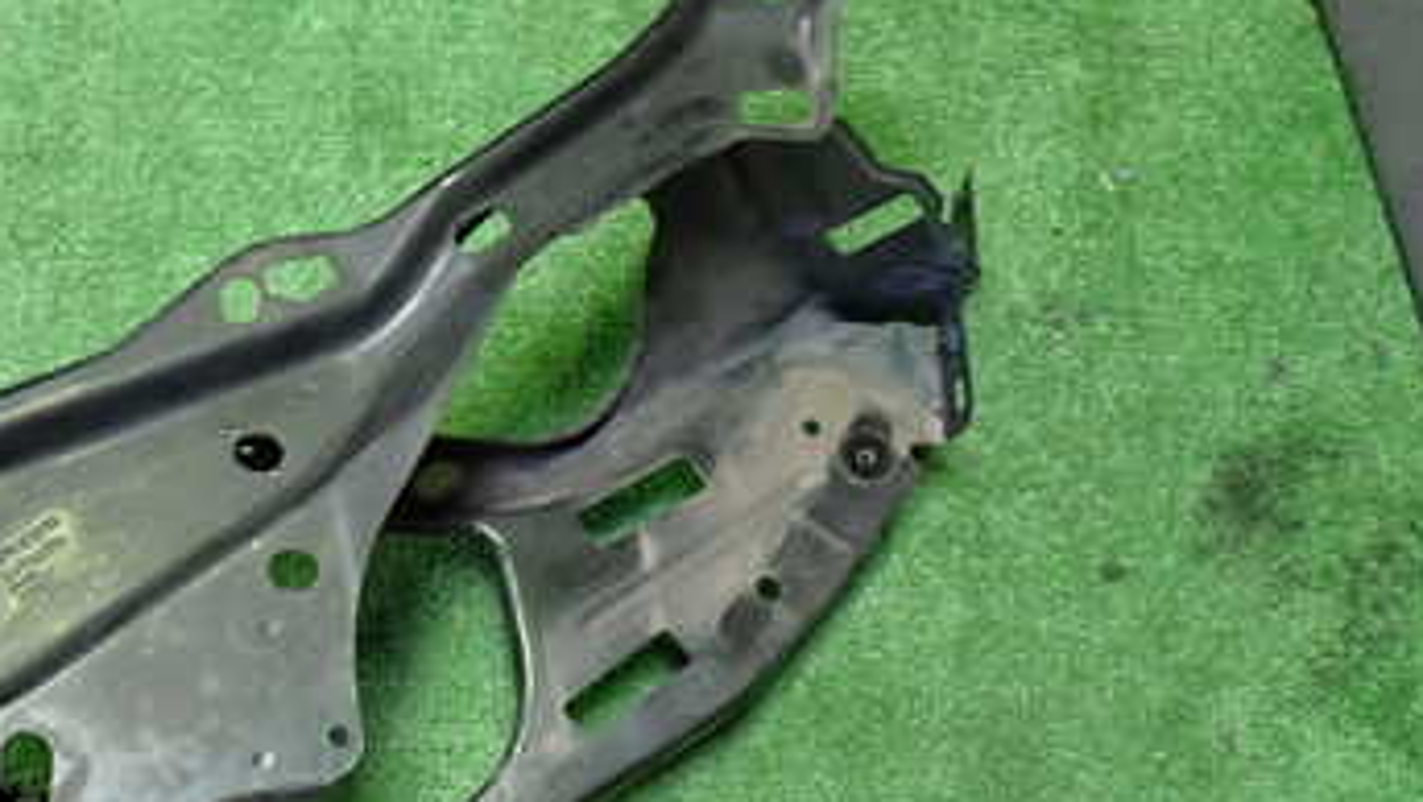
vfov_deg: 21.1
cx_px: 236
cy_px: 459
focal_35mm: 57
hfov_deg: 35.1
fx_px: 2152
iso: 250
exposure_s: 1/30
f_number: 2.3
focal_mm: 5.4
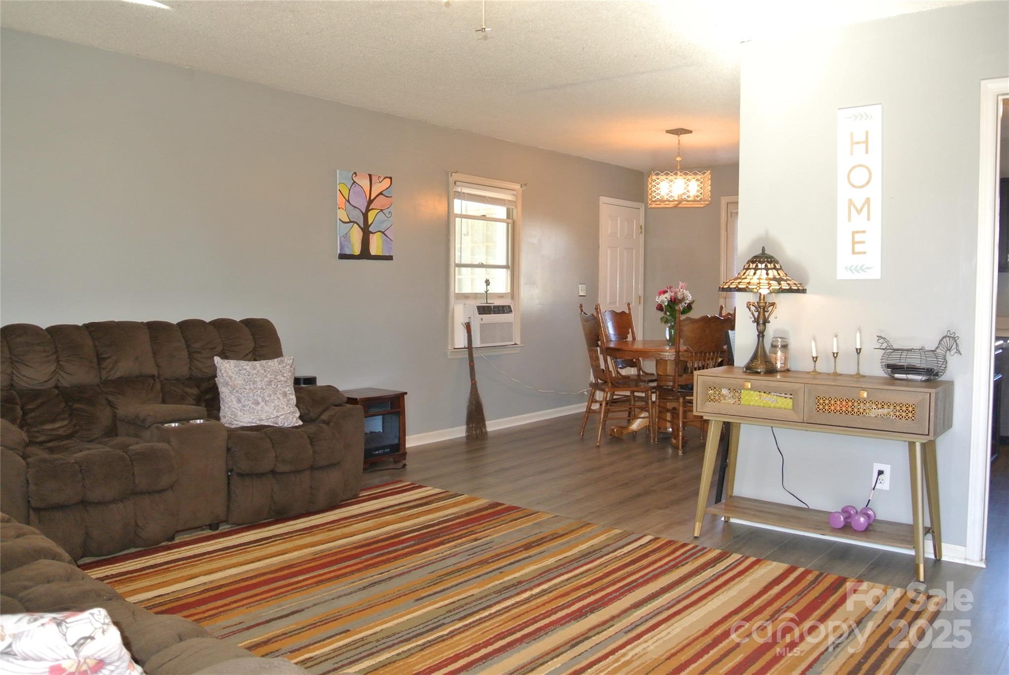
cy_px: 338
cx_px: 504
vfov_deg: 45.1
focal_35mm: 29
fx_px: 814
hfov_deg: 63.6
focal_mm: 11
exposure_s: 1/60
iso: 720
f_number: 3.5
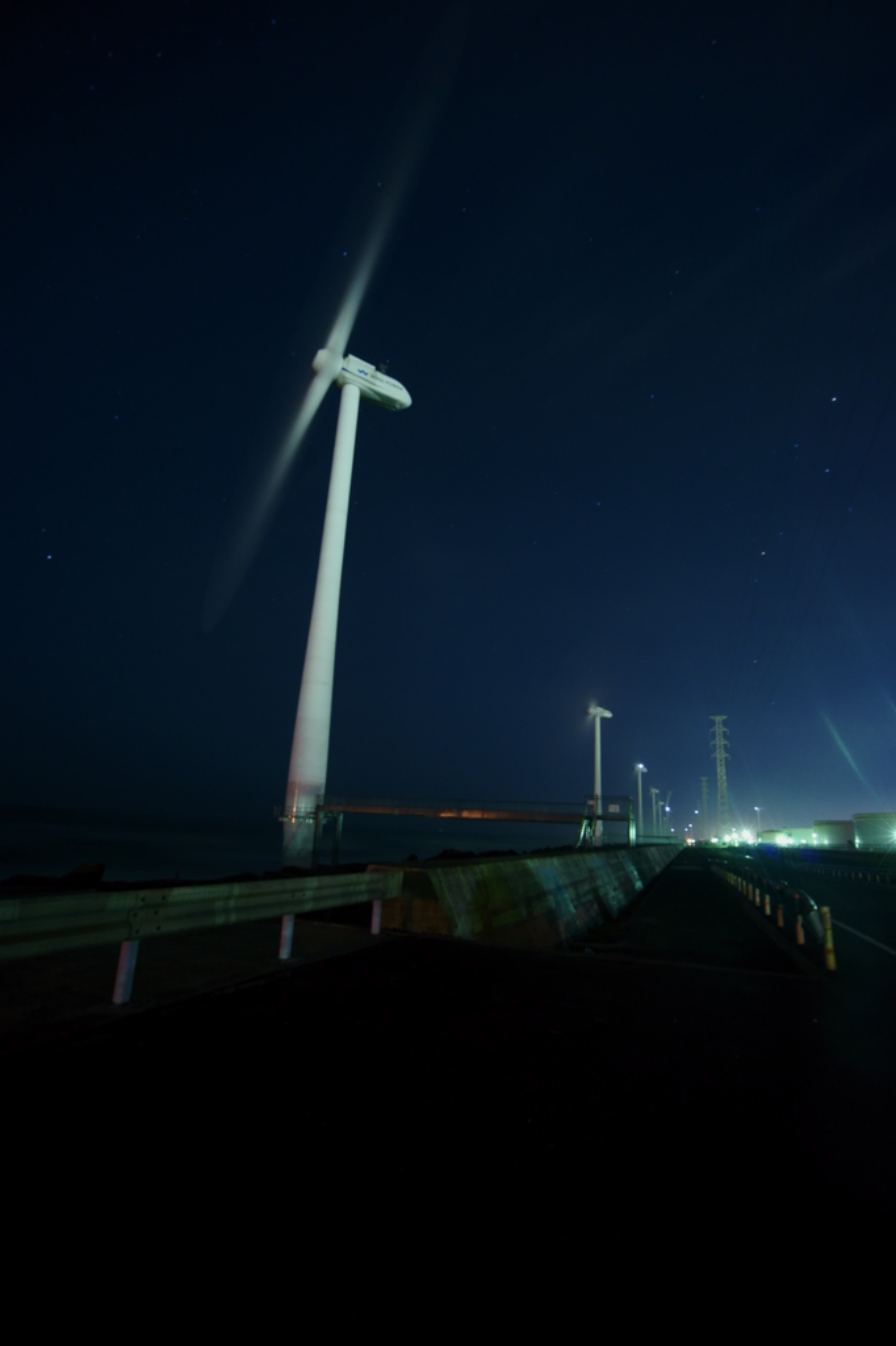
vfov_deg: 96.8
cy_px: 673
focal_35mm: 16
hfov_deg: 73.7
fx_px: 598
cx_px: 448
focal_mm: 16
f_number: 8
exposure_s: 30
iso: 1000
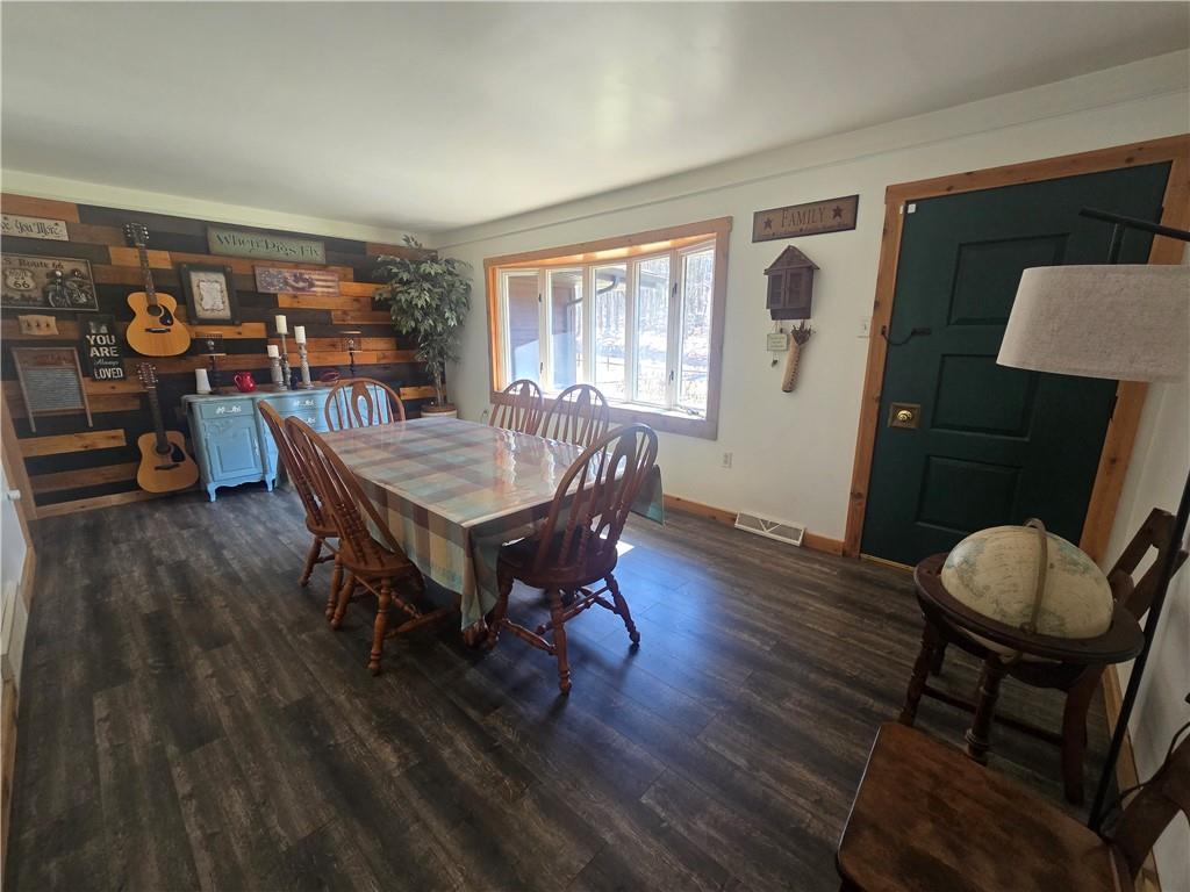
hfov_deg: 106.2
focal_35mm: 13
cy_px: 446
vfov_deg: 89.9
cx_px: 595
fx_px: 447
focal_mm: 2.2
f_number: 2.2
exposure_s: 1/60
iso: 160
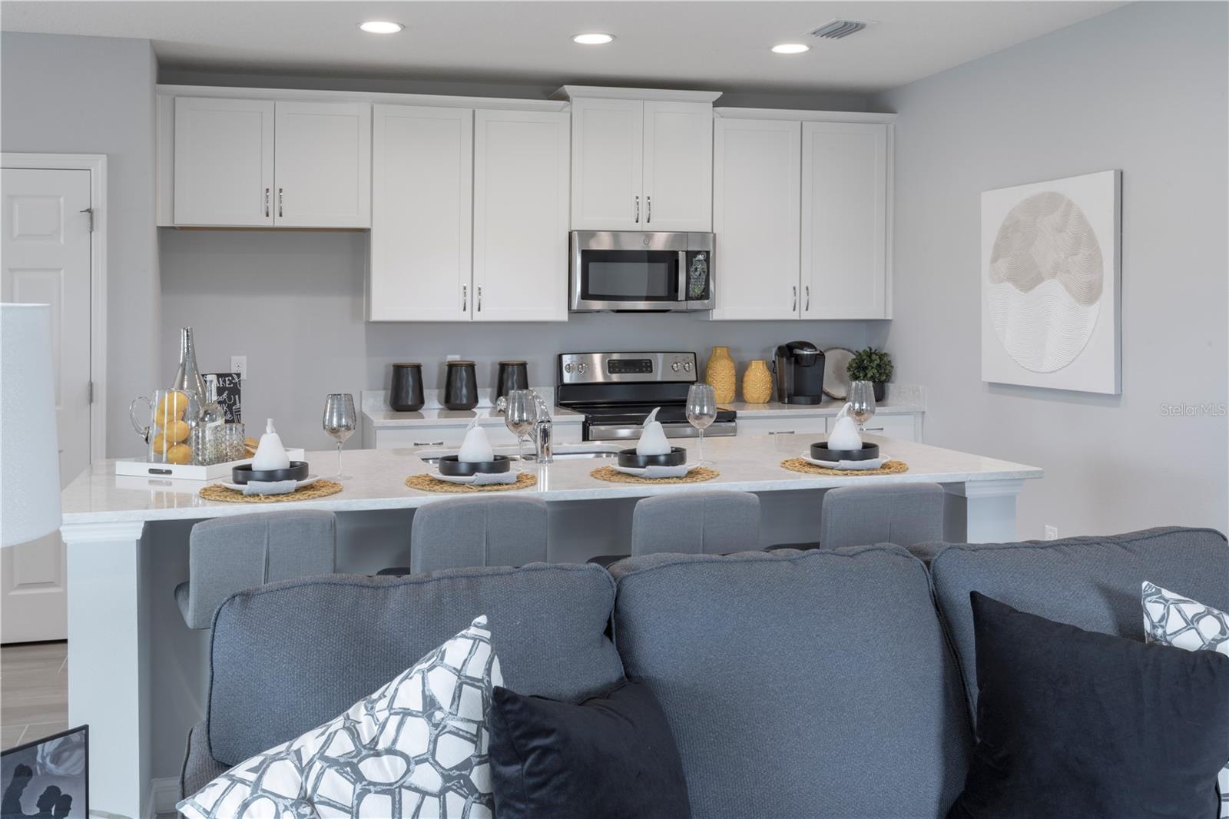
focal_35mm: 35
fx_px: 1195
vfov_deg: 37.8
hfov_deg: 54.4
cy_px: 410
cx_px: 614
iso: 64
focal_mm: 35
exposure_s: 1.3
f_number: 14
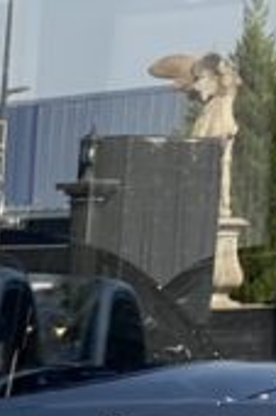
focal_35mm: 191
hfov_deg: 5.7
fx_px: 2201
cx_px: -999
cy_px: 746
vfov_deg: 10.2
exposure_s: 1/489
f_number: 1.8
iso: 32
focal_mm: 4.25
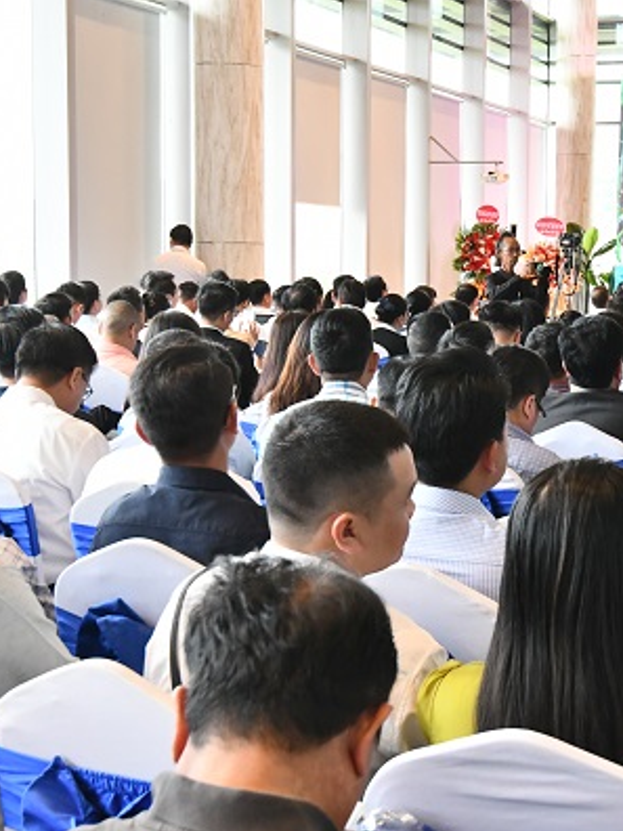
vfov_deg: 29.0
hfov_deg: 21.6
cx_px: 516
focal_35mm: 67
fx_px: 1608
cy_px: 418
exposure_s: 1/60
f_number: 9
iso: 4500
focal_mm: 31
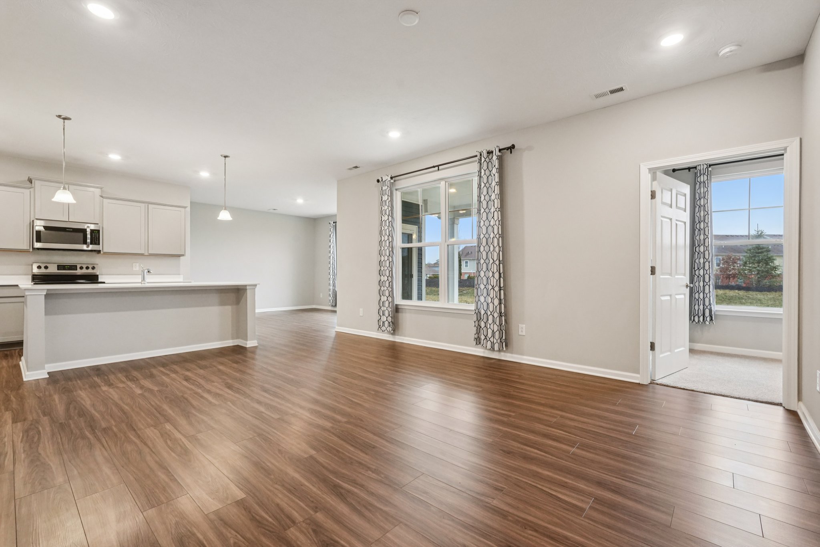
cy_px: 274
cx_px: 410
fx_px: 364
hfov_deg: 96.7
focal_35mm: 16
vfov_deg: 73.7
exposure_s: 1/30
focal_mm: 16
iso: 1250
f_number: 8
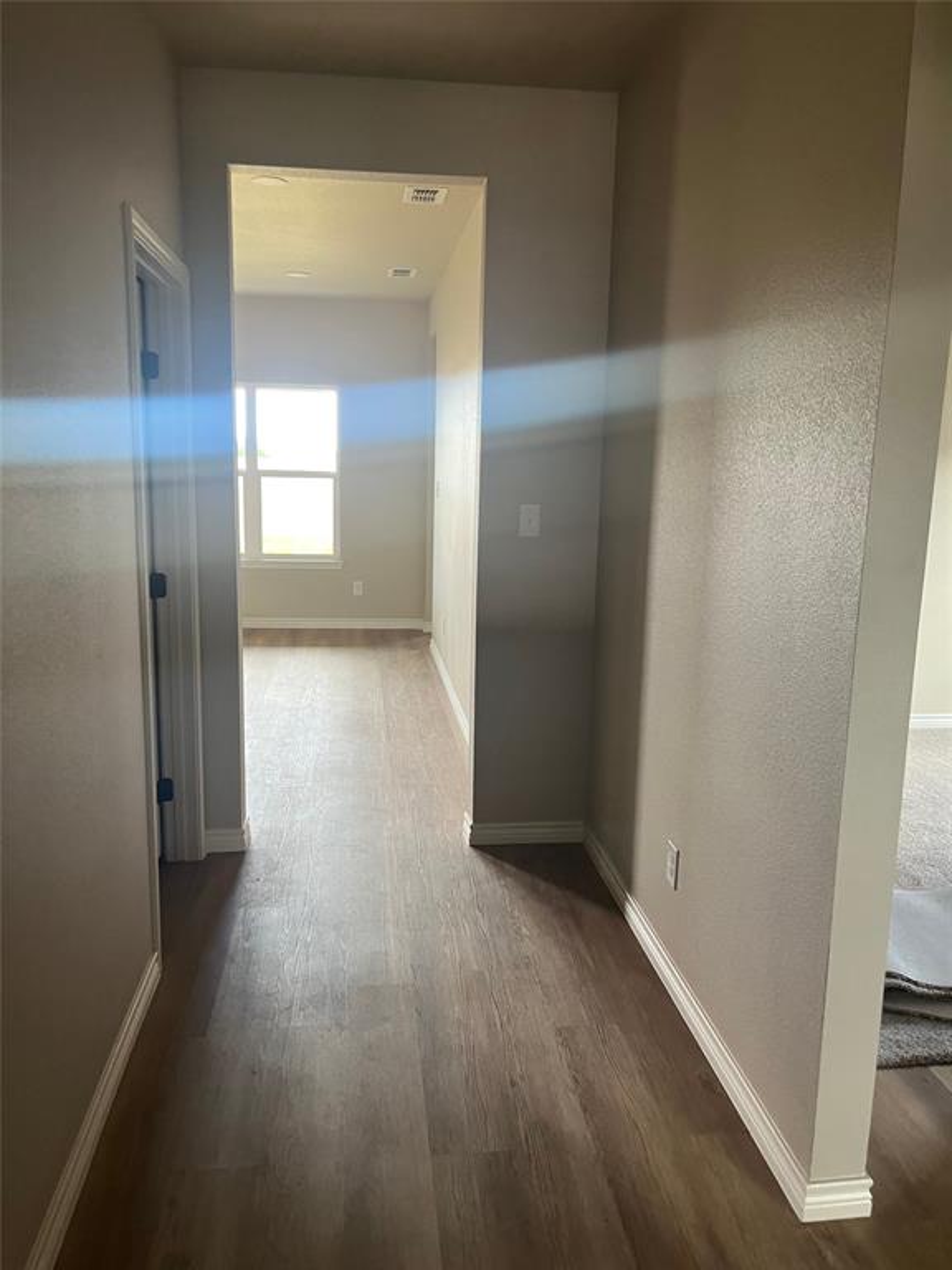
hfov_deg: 53.1
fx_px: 953
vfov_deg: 67.3
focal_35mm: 26
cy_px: 635
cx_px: 476
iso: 125
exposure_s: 1/60
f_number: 1.6
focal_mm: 5.1
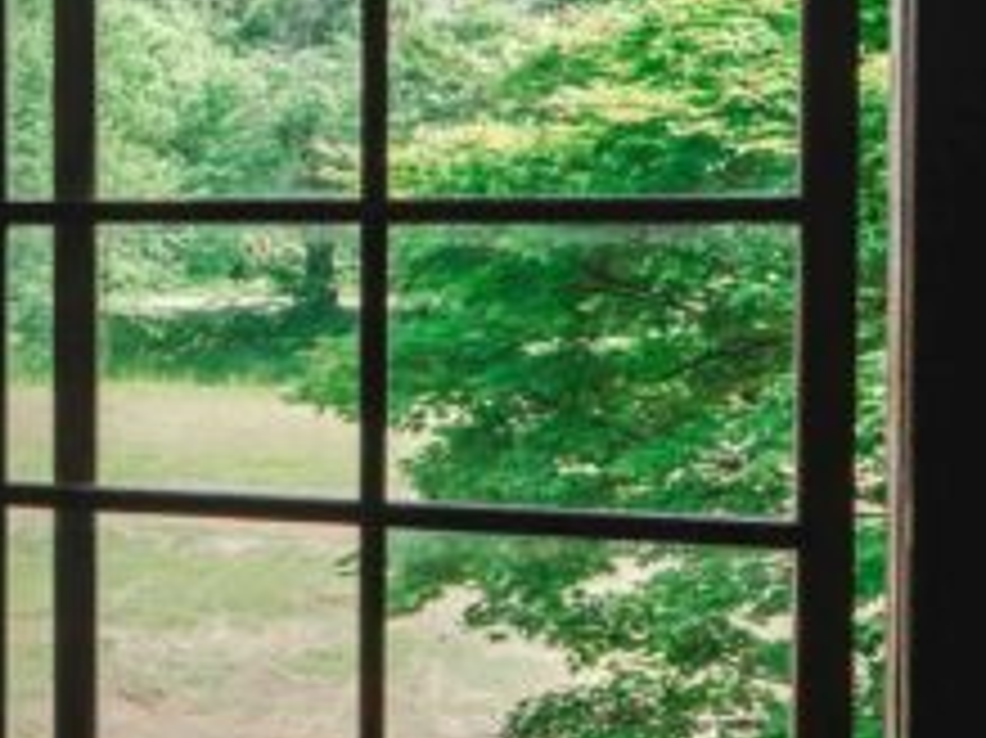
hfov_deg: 20.9
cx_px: -666
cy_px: 308
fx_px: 2050
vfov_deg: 20.4
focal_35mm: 72
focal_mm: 16
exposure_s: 1/125
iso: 400
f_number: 10
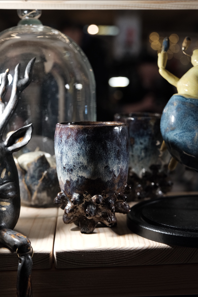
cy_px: 148
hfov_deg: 24.2
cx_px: 99
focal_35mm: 56
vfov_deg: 35.6
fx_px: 462
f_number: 4
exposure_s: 1/250
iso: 1600
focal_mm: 37.6
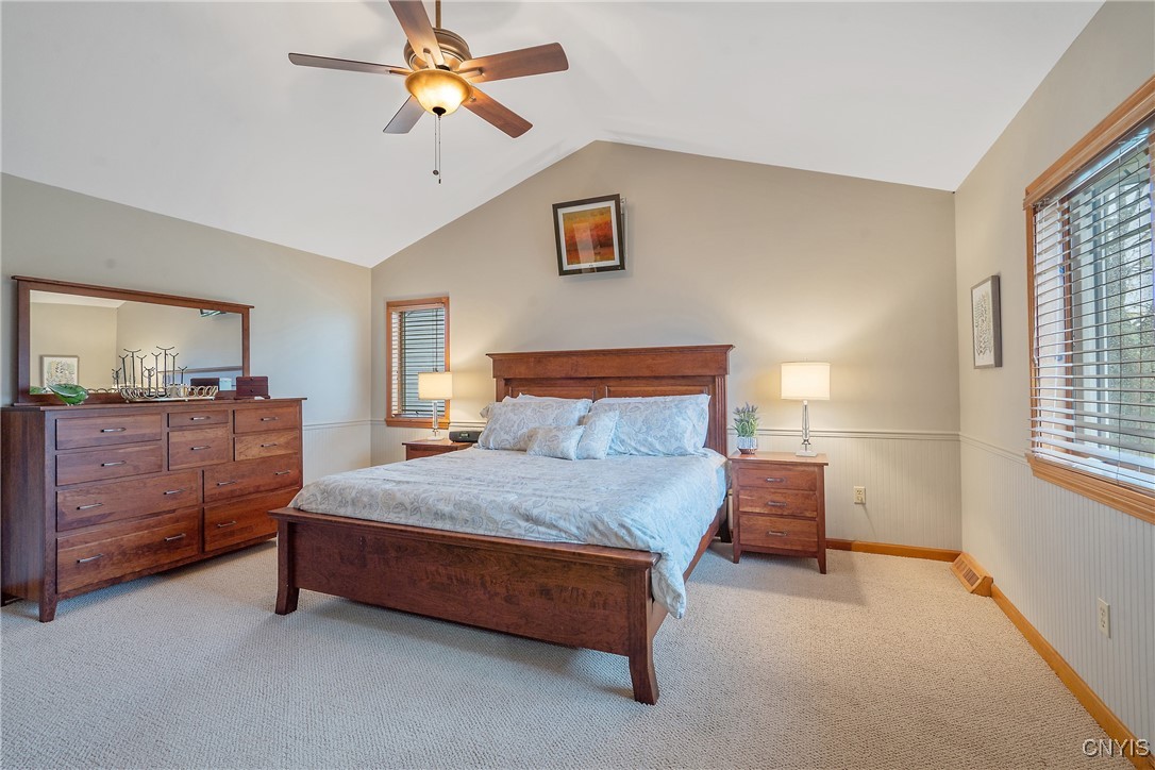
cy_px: 385
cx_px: 578
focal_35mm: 16
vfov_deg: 73.7
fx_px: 513
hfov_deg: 96.7
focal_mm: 16
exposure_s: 1/1.67
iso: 200
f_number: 9
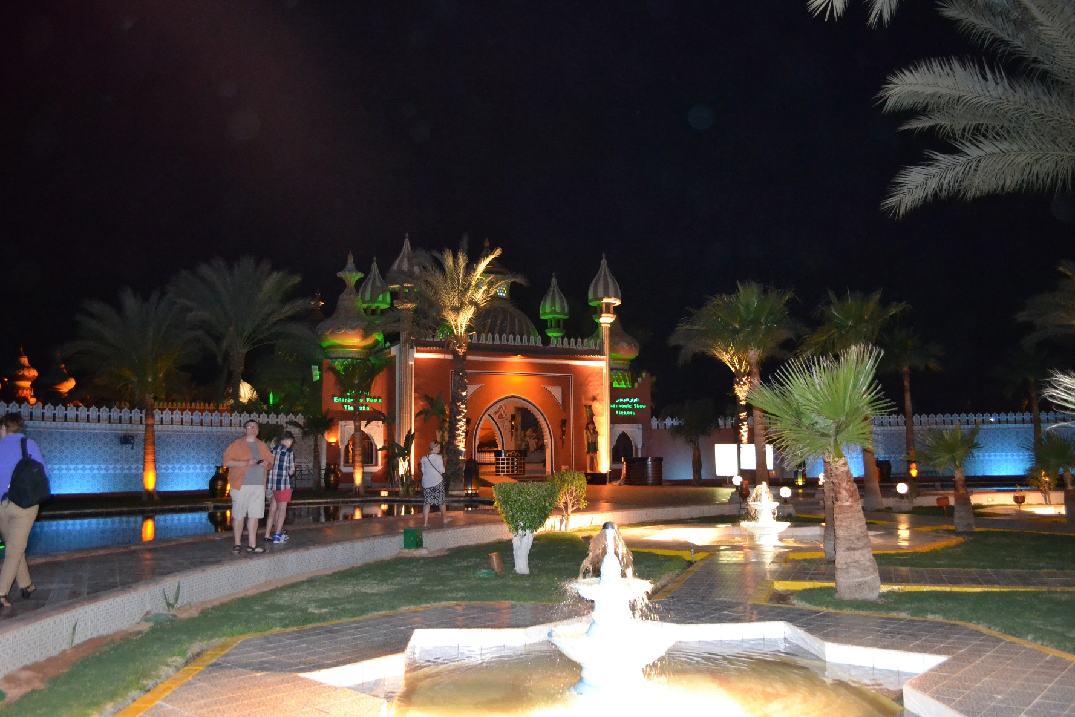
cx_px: 542
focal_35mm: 28
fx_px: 836
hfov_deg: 65.5
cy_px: 353
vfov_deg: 46.4
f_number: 3.5
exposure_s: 1/60
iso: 3200
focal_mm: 18
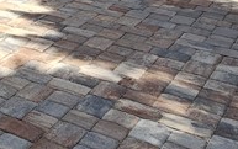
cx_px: -158
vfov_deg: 16.6
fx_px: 474
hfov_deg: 21.4
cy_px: -58
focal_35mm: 73
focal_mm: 2.2
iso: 50
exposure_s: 1/965
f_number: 2.2
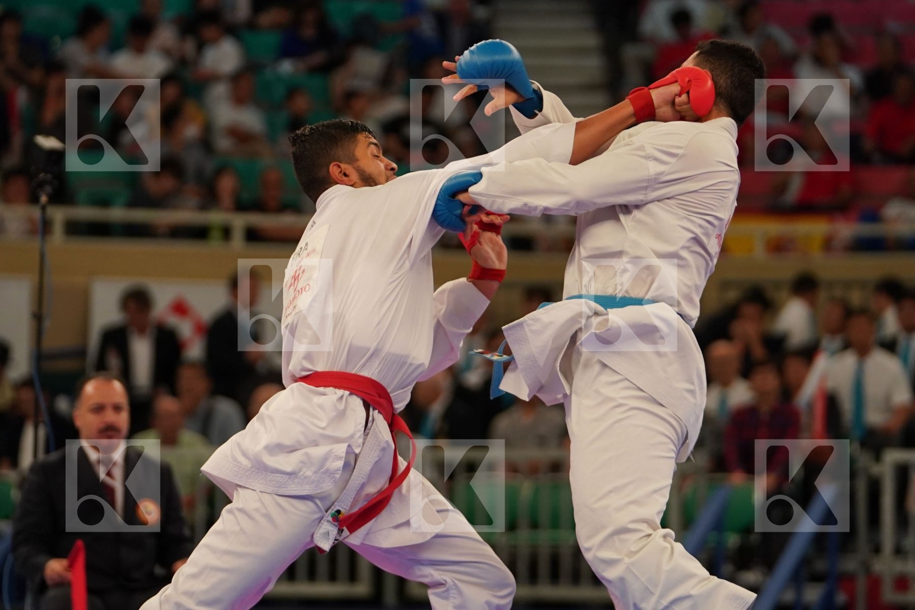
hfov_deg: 8.9
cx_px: 458
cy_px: 305
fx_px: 5871
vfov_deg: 5.9
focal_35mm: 231
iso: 1600
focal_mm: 154
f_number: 2.8
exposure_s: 1/1000
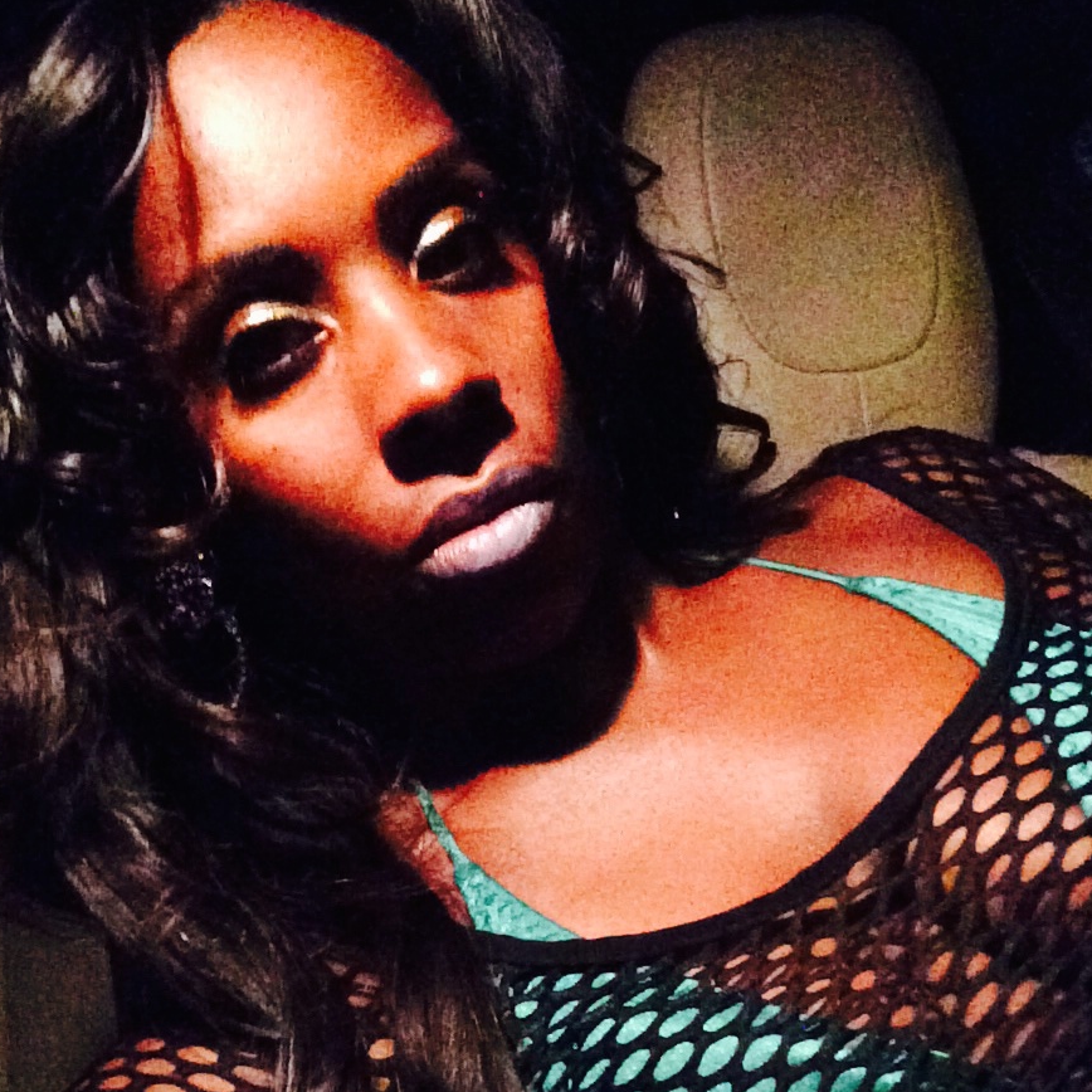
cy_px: 720
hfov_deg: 39.2
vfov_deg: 38.8
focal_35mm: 43
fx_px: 1535
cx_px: 546
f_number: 2.4
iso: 1600
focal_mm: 2.15
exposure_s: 1/15
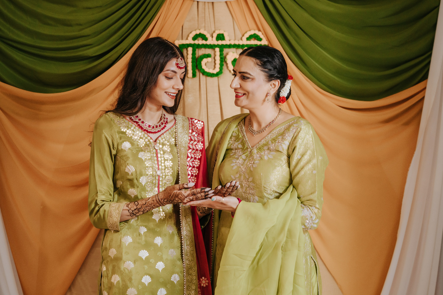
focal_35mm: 50
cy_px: 148
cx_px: 222
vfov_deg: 27.0
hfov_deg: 39.6
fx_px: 615
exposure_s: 1/320
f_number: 2.8
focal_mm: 50
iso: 1600
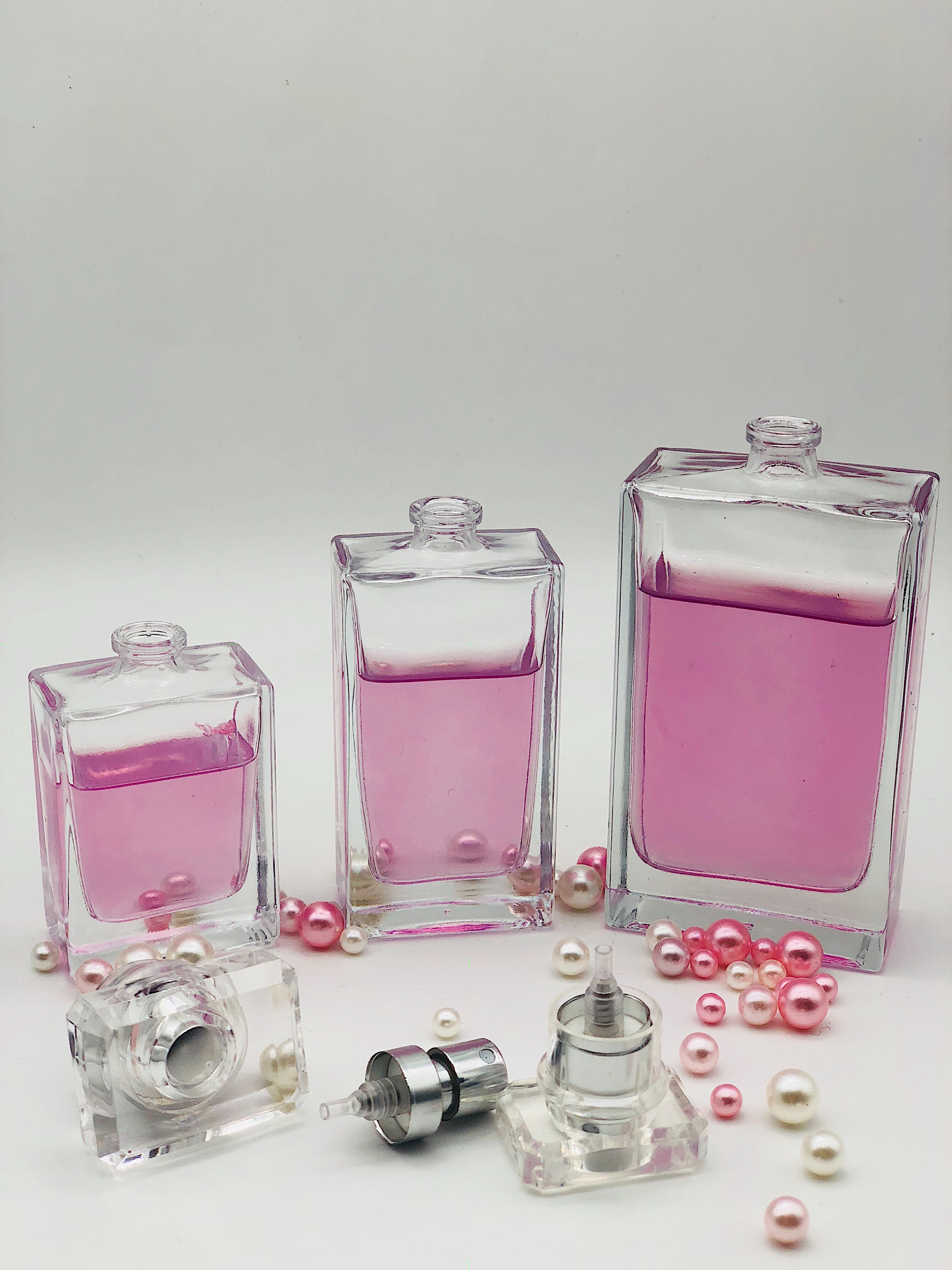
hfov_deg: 28.0
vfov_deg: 36.8
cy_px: 635
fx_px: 1907
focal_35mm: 52
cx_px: 476
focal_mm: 6
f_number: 2.4
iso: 16
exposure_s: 1/191
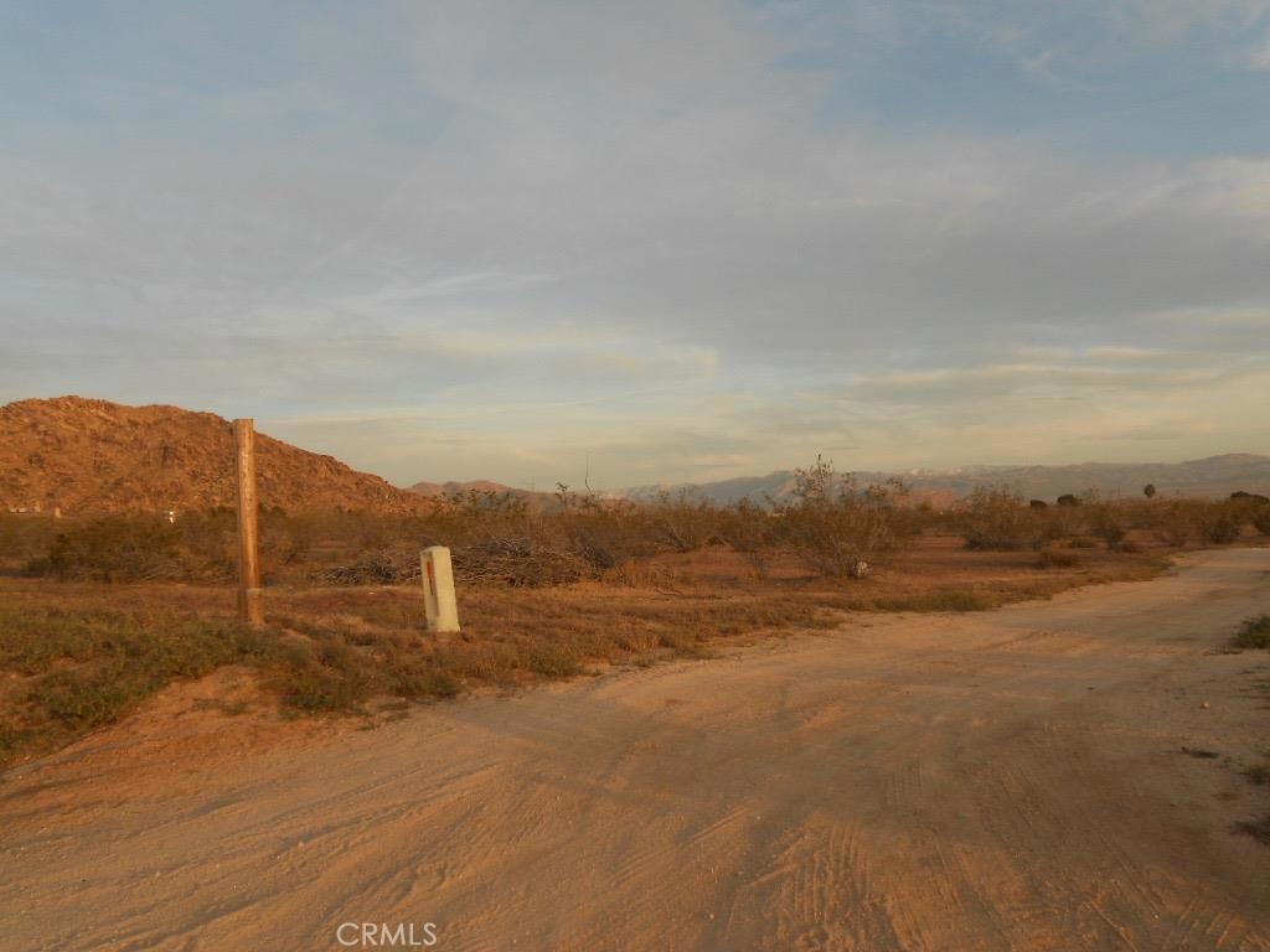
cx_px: 635
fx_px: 1064
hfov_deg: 61.7
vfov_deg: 48.2
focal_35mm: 29
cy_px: 476
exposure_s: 1/320
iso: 80
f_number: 3.4
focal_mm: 5.1
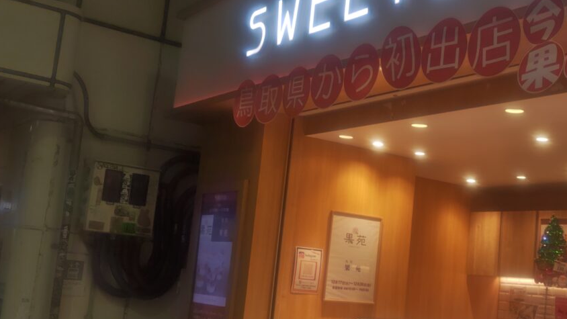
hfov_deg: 52.0
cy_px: 166
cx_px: 369
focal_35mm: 38
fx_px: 571
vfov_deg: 31.2
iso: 50
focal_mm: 5.56
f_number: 1.9
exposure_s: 1/101
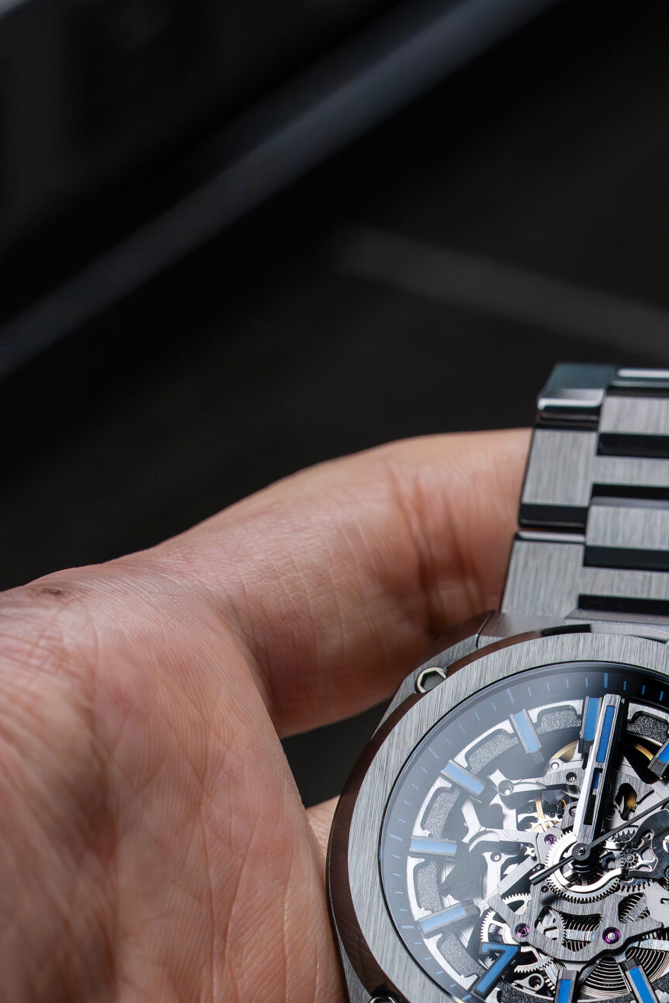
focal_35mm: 179
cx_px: 614
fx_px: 4989
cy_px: 926
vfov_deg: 11.4
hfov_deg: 7.6
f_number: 8
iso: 1600
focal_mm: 90
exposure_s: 1/160
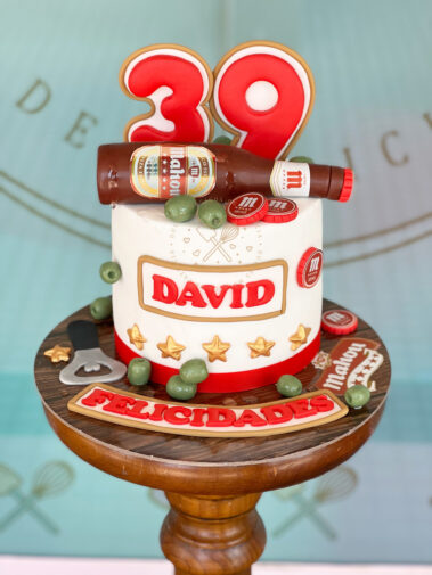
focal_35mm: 77
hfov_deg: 19.1
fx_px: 1281
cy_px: 288
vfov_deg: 25.3
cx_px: 216
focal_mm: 9
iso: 50
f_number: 2.8
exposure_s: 1/121
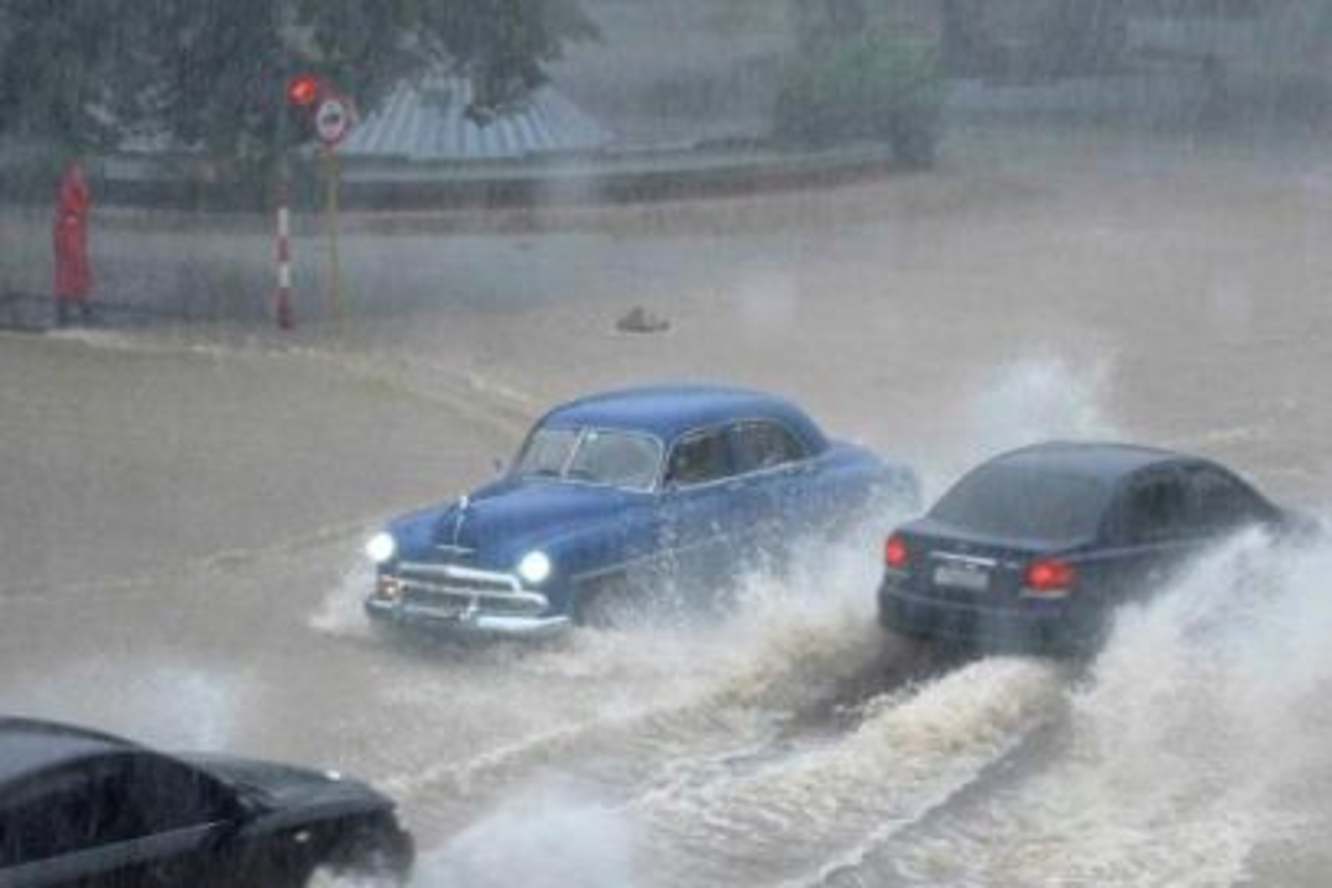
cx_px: 666
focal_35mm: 120
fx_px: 4440
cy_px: 444
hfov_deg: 17.1
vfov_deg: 11.4
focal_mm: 80
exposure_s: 1/160
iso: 1600
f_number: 4
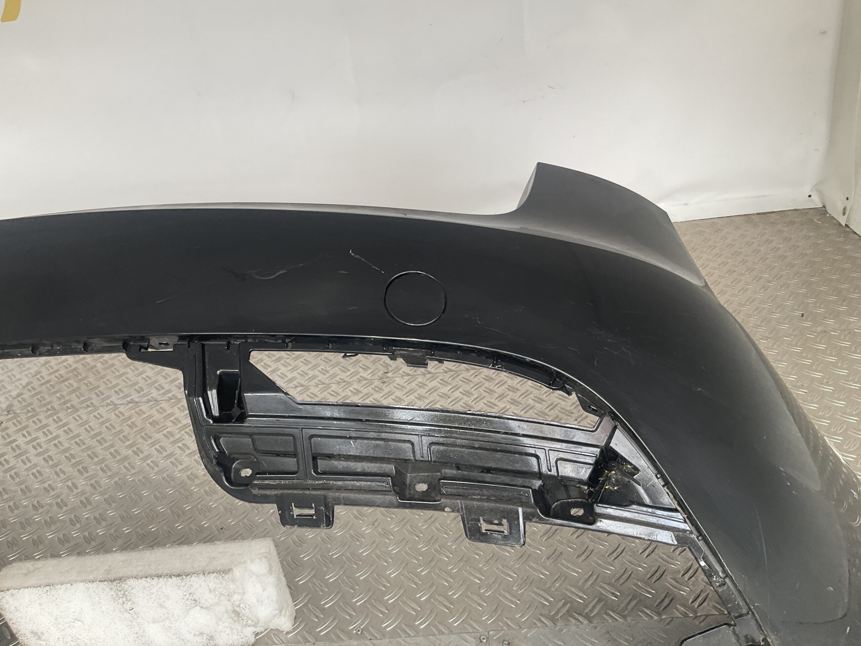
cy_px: 323
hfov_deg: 61.7
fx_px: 721
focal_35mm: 29
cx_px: 430
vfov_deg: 48.2
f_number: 1.8
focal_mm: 3
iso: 32
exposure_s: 1/120
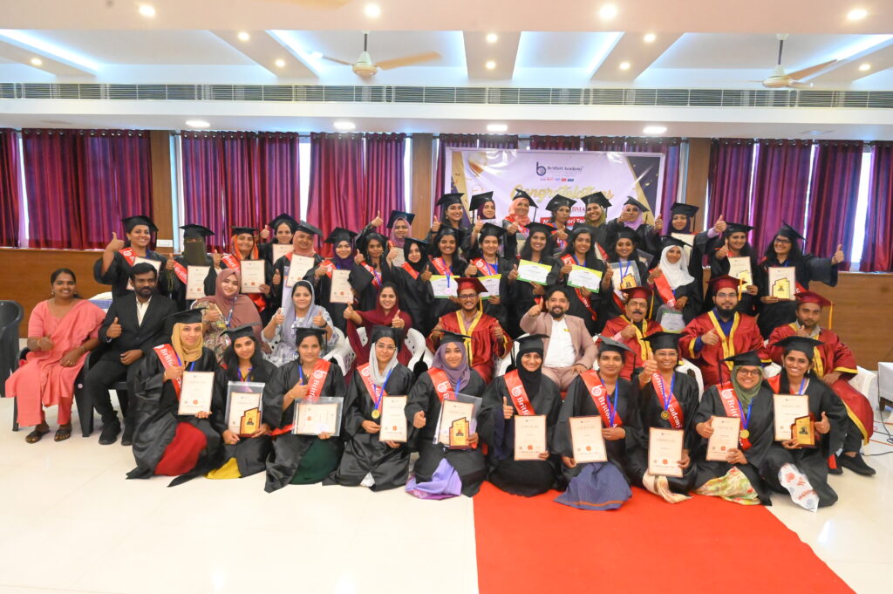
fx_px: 595
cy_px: 297
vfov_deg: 53.1
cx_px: 446
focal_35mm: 24
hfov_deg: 73.8
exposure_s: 1/160
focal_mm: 24
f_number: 8
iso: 25600
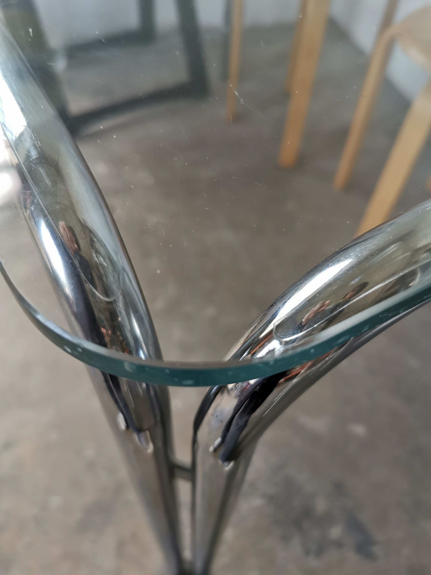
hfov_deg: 51.4
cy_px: 288
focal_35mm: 27
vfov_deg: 65.3
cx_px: 216
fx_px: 448
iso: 160
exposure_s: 1/120
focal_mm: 5.56
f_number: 1.6
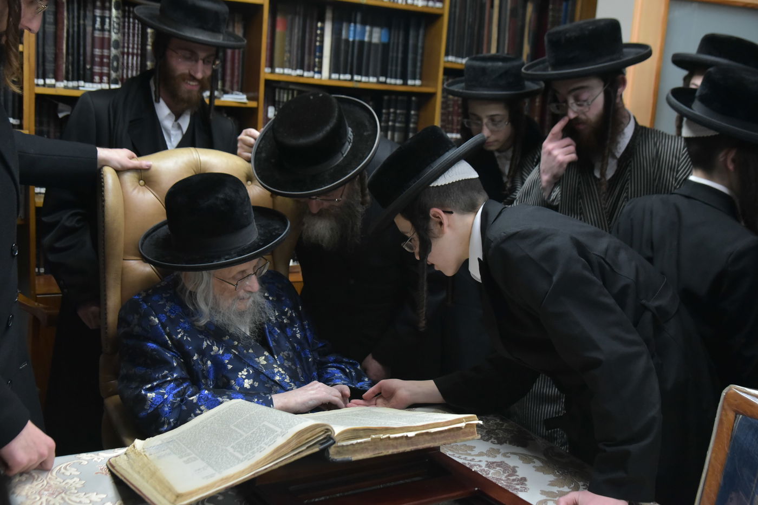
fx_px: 800
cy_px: 252
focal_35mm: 38
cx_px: 379
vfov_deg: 35.0
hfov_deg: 50.7
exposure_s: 1/200
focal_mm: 38
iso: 3200
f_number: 5.6
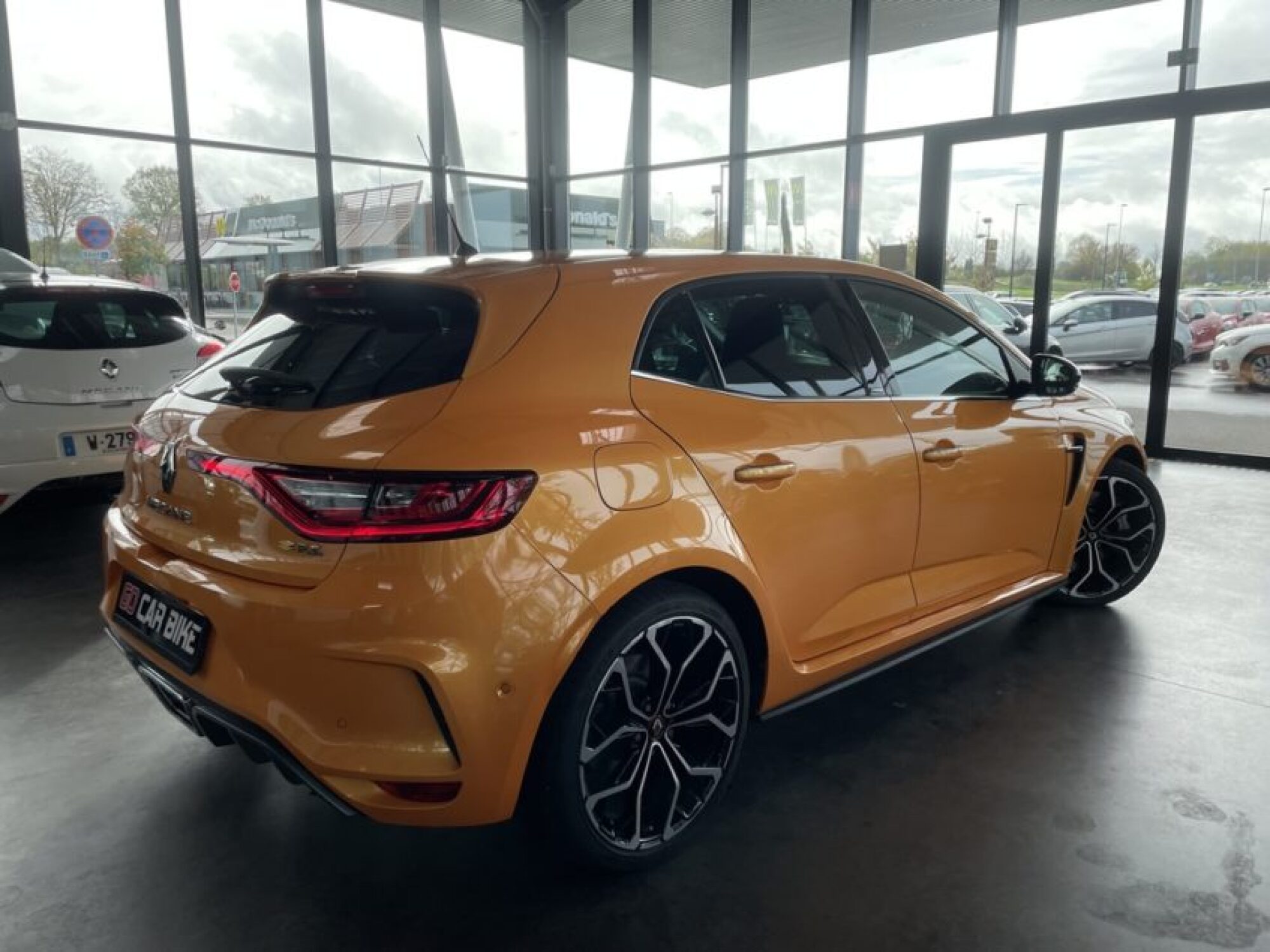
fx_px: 954
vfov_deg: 53.0
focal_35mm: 26
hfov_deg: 67.3
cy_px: 476
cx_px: 635
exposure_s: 1/769
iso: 32
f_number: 1.6
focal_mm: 4.2
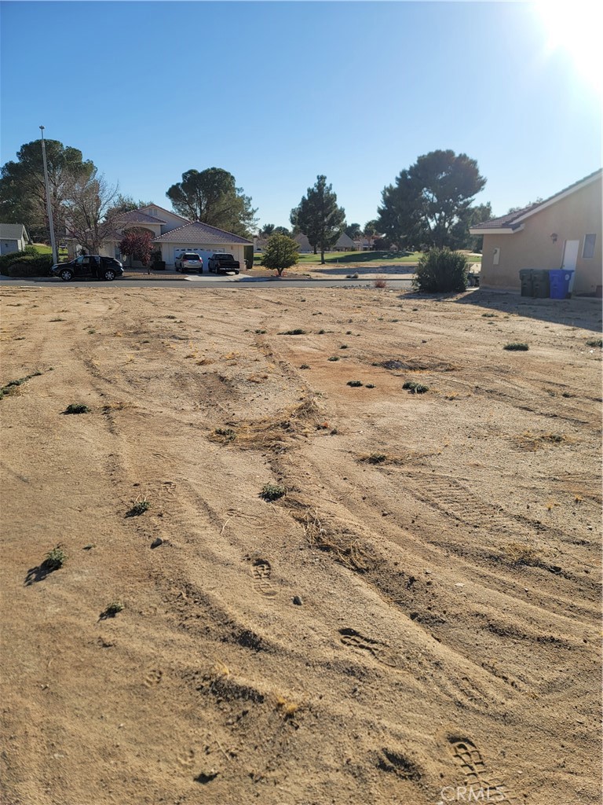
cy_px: 402
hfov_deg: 54.9
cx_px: 302
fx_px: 581
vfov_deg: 69.4
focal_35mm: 25
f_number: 1.8
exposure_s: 1/1126
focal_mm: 7
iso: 20
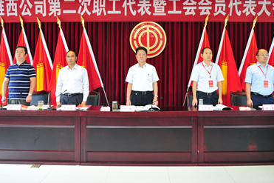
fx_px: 251
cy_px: 61
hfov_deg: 57.2
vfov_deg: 39.5
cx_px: 140
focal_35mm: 33
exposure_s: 1/250
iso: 1600
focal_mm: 24
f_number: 2.8
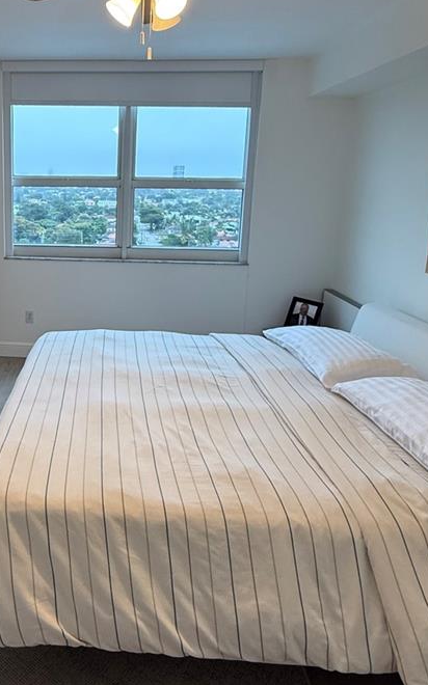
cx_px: 78
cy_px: 280
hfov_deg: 43.5
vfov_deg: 67.9
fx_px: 504
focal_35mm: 27
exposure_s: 1/60
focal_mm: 2.22
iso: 250
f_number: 2.2
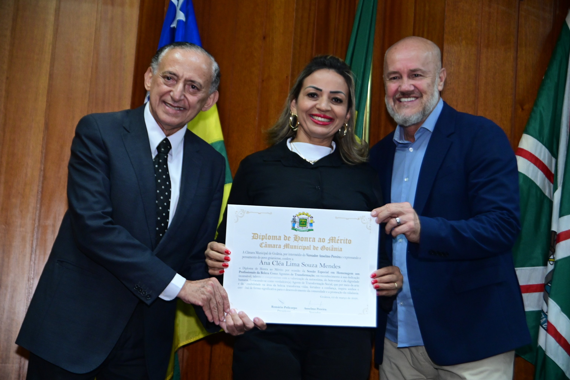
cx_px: 285
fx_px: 1045
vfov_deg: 20.6
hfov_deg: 30.5
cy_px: 190
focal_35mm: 66
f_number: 5.6
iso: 5000
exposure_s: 1/250
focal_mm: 66
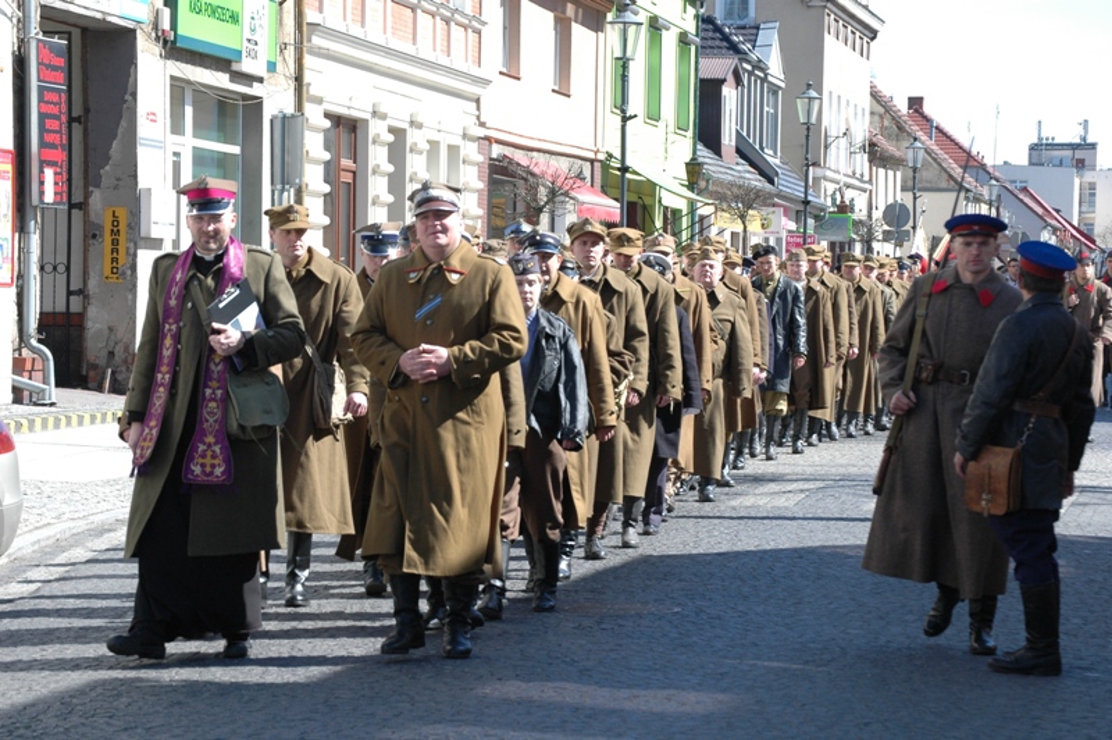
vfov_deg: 10.7
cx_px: 556
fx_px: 3935
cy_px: 370
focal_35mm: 128
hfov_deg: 16.1
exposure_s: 1/320
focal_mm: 85
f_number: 9
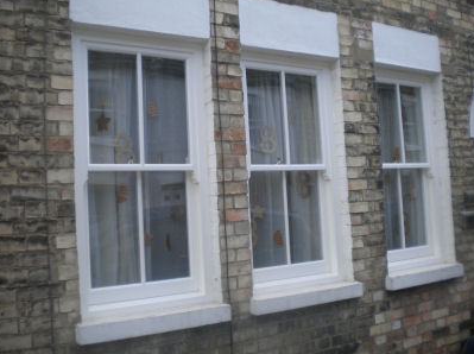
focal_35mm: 36
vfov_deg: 39.6
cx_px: 235
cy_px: 175
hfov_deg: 51.4
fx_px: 492
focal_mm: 6.3
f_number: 3.1
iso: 189
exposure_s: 1/500
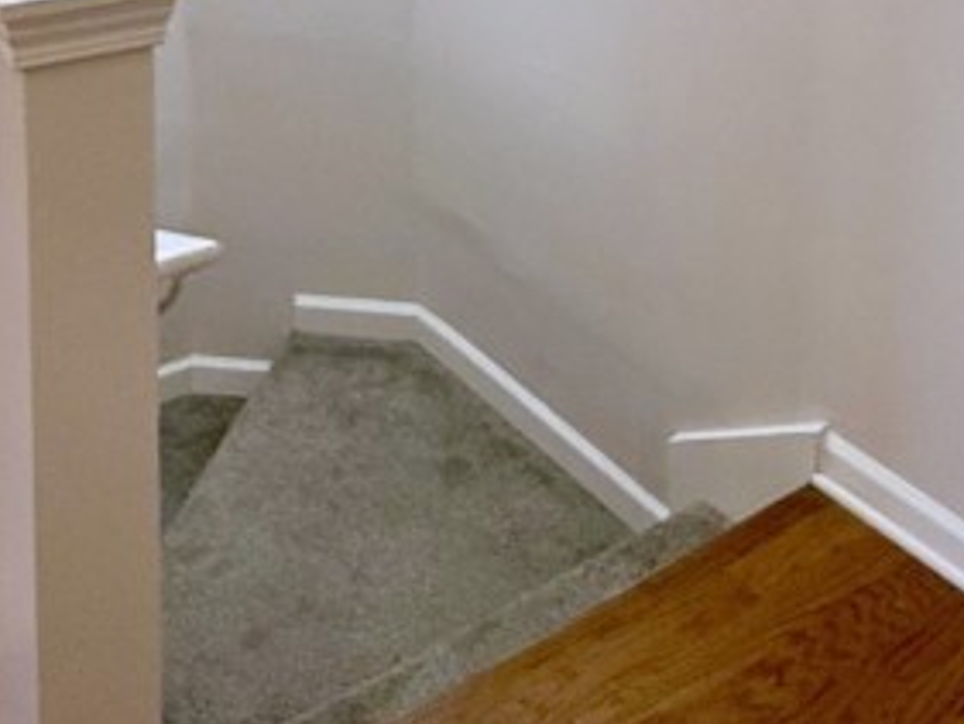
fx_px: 1421
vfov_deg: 23.7
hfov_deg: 37.0
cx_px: 659
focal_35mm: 51
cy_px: -316
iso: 200
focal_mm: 2.22
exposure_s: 1/120
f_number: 2.2
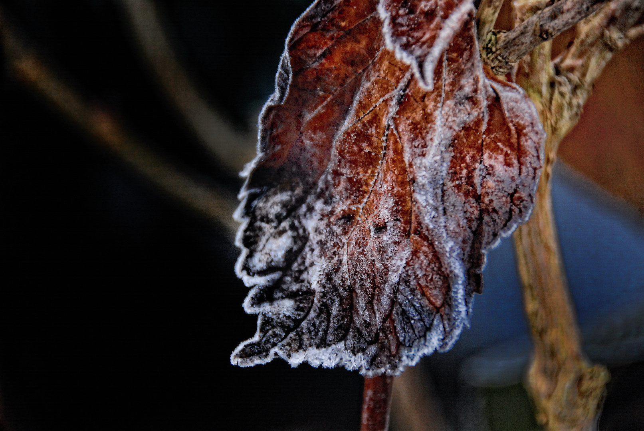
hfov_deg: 6.9
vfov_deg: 4.6
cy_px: 216
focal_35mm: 300
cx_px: 322
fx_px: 5373
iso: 800
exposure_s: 1/80
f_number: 5.6
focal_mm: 200
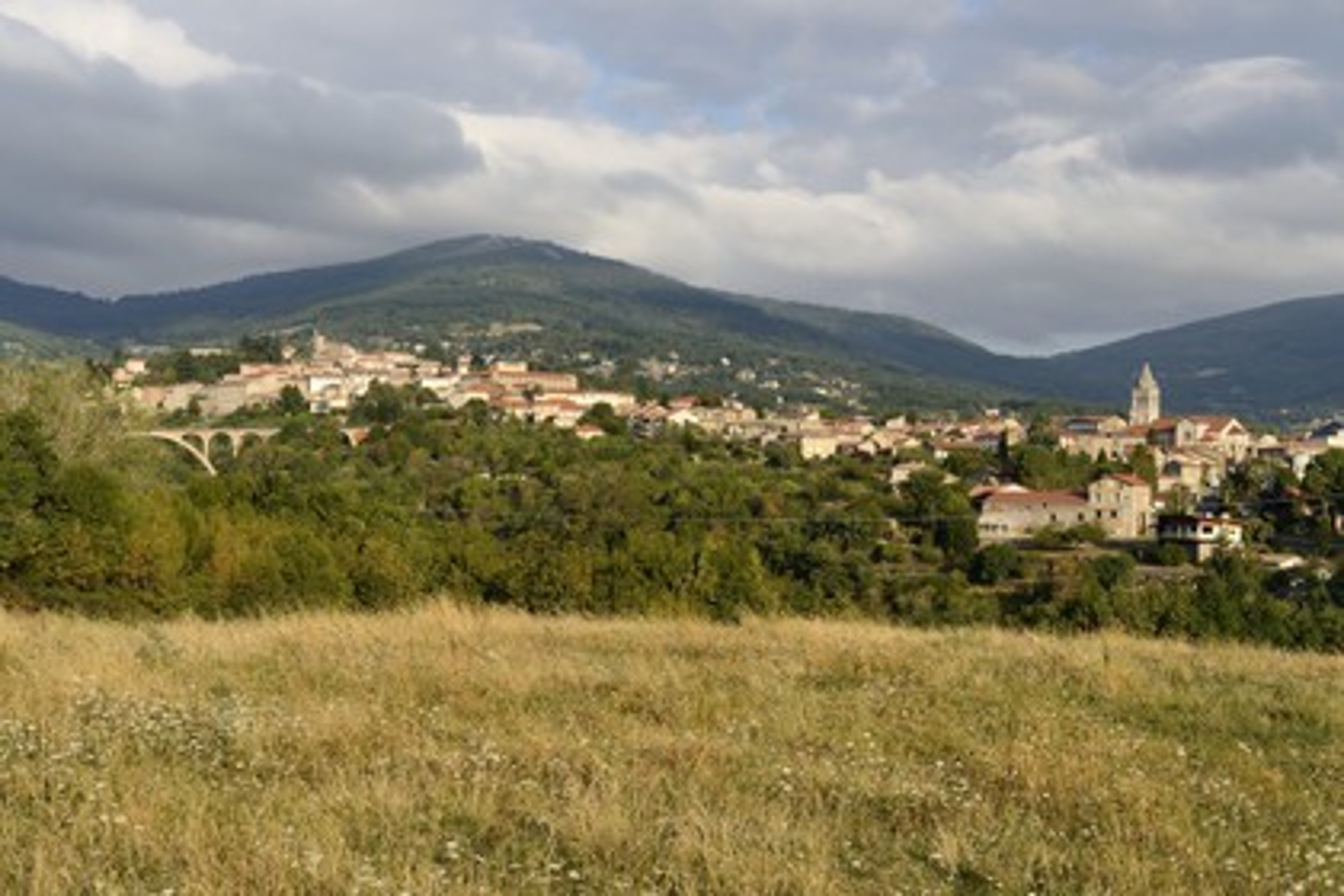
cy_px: 448
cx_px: 672
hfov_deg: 38.2
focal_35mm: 52
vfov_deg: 26.0
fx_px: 1941
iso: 200
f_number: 13
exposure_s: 1/200
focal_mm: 52
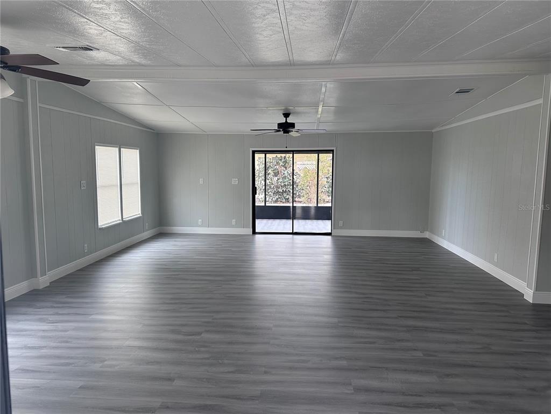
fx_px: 382
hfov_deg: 71.6
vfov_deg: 56.8
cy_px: 207
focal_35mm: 24
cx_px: 276
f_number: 1.78
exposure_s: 1/121
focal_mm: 6.86
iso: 125
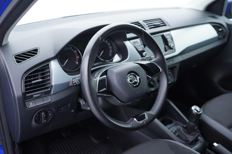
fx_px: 232
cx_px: 116
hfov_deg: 53.1
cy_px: 77
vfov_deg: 36.9
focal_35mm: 36
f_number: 2.8
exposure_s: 1/40
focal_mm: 24
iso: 250
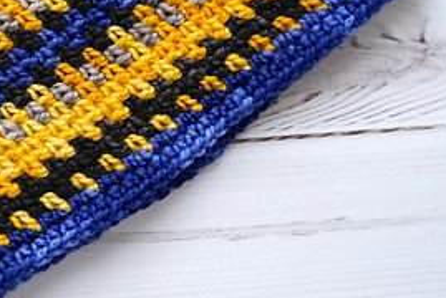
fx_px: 943
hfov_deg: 25.2
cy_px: 69
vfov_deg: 17.9
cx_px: -13
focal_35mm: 76
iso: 2500
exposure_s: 1/125
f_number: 4
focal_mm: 21.2
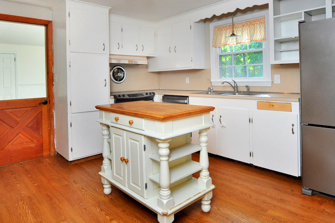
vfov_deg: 54.0
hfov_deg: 76.2
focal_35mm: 23
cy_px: 76
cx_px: 168
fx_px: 214
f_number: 4.5
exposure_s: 1/160
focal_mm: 10
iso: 800
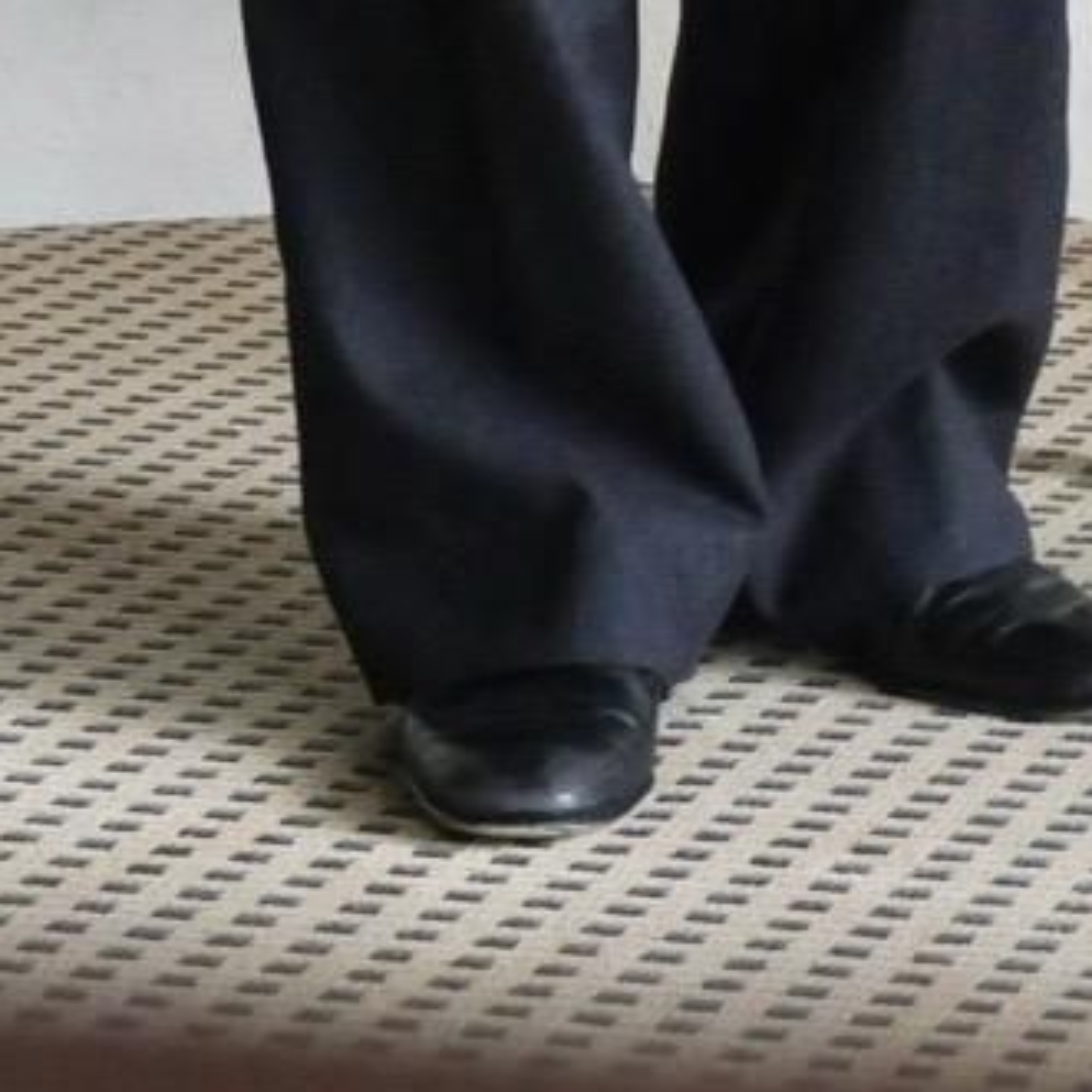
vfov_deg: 8.5
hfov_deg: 8.8
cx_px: 676
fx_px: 7067
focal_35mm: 198
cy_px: -798
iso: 3200
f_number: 3.7
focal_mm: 29
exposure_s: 1/20
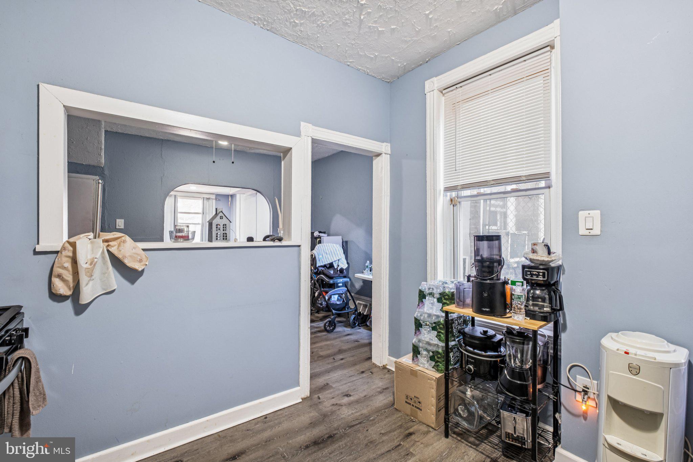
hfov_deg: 100.4
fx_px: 289
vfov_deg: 77.3
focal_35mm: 15
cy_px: 231
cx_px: 346
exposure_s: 1/1.67
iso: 250
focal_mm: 10
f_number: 8
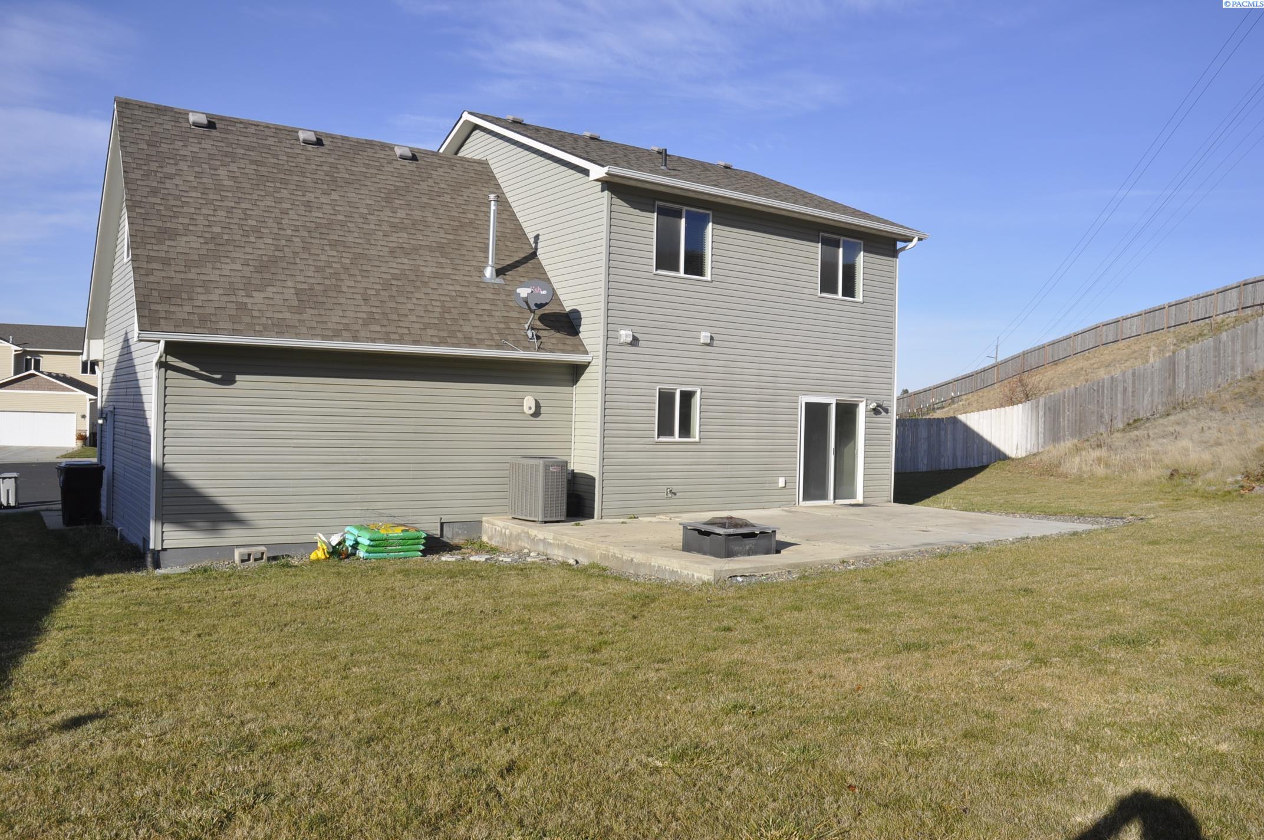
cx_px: 632
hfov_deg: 67.4
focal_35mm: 27
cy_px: 420
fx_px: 947
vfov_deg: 47.8
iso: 200
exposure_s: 1/400
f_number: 10
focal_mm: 18
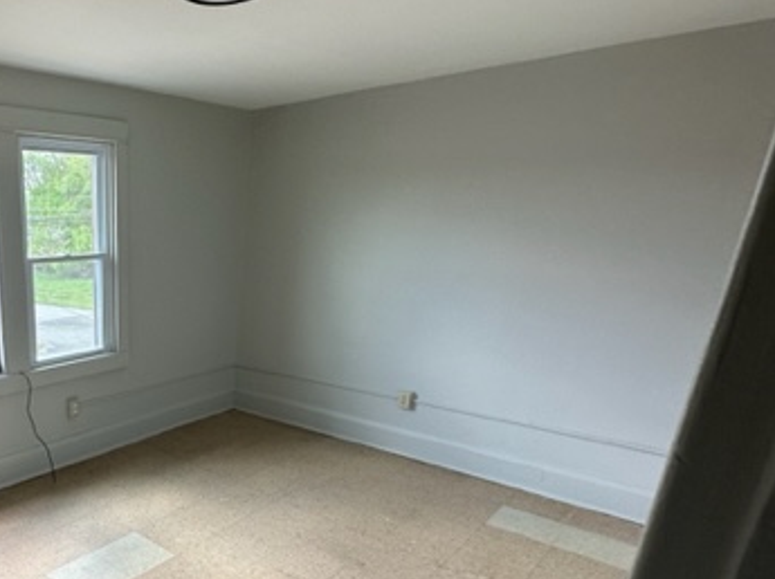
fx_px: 581
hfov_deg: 58.6
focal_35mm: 26
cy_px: 408
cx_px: 92
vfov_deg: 51.5
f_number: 2.2
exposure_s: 1/99
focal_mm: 2.22
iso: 64
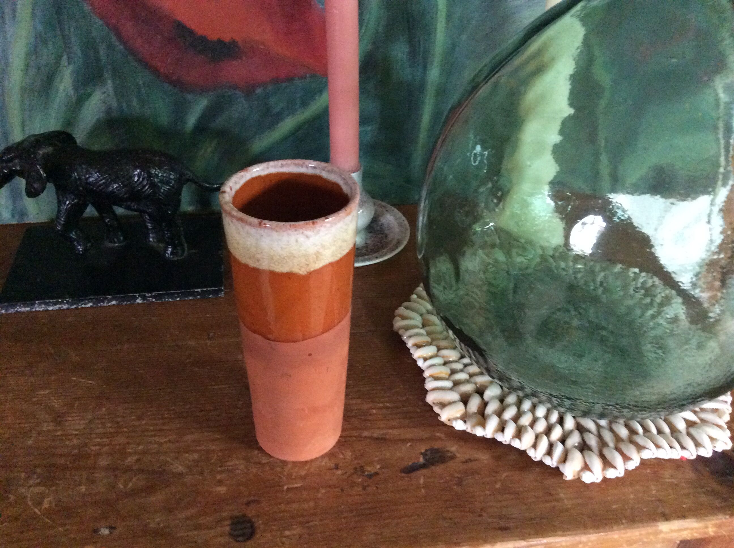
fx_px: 678
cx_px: 367
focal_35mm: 32
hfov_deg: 56.9
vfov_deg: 44.1
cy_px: 274
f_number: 2.4
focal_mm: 3.3
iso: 400
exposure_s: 1/17
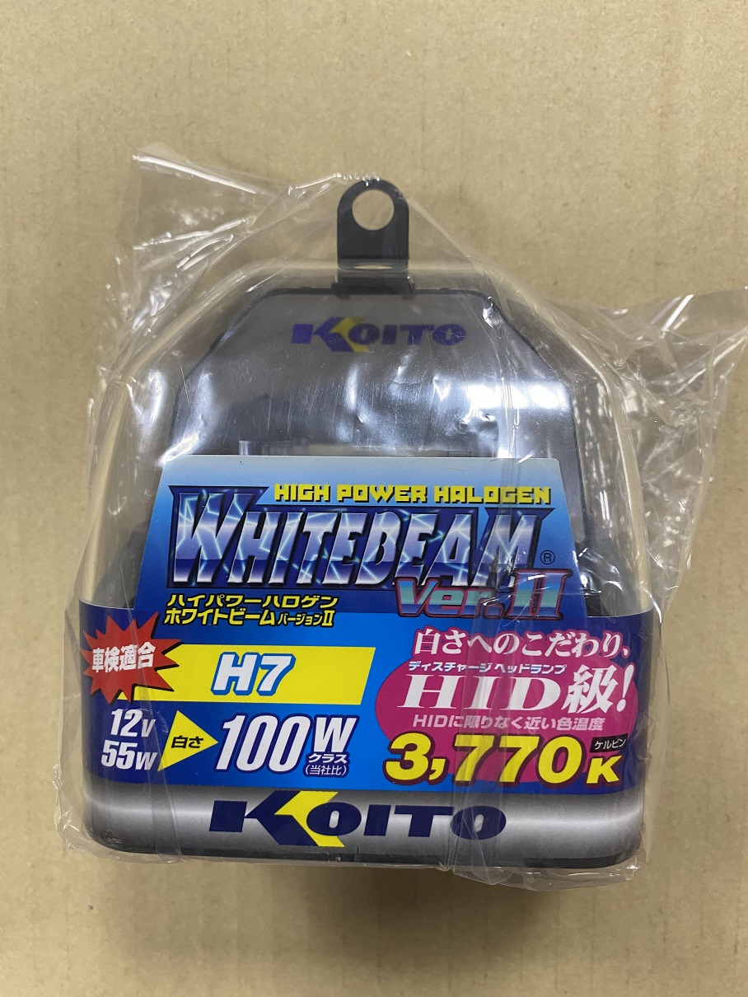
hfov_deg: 53.1
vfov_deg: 67.3
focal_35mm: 26
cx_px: 374
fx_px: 749
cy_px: 498
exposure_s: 1/50
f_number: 1.8
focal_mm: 4.25
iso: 160
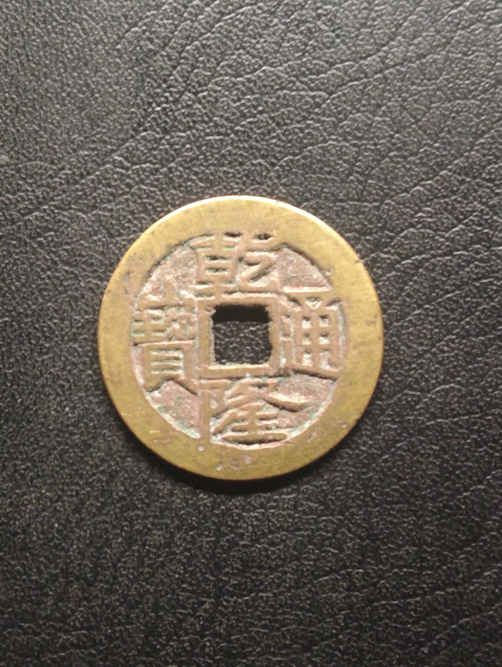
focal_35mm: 50
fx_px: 965
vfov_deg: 38.1
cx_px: 251
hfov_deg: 29.2
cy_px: 334
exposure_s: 1/25
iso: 1250
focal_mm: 3.42
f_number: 2.2
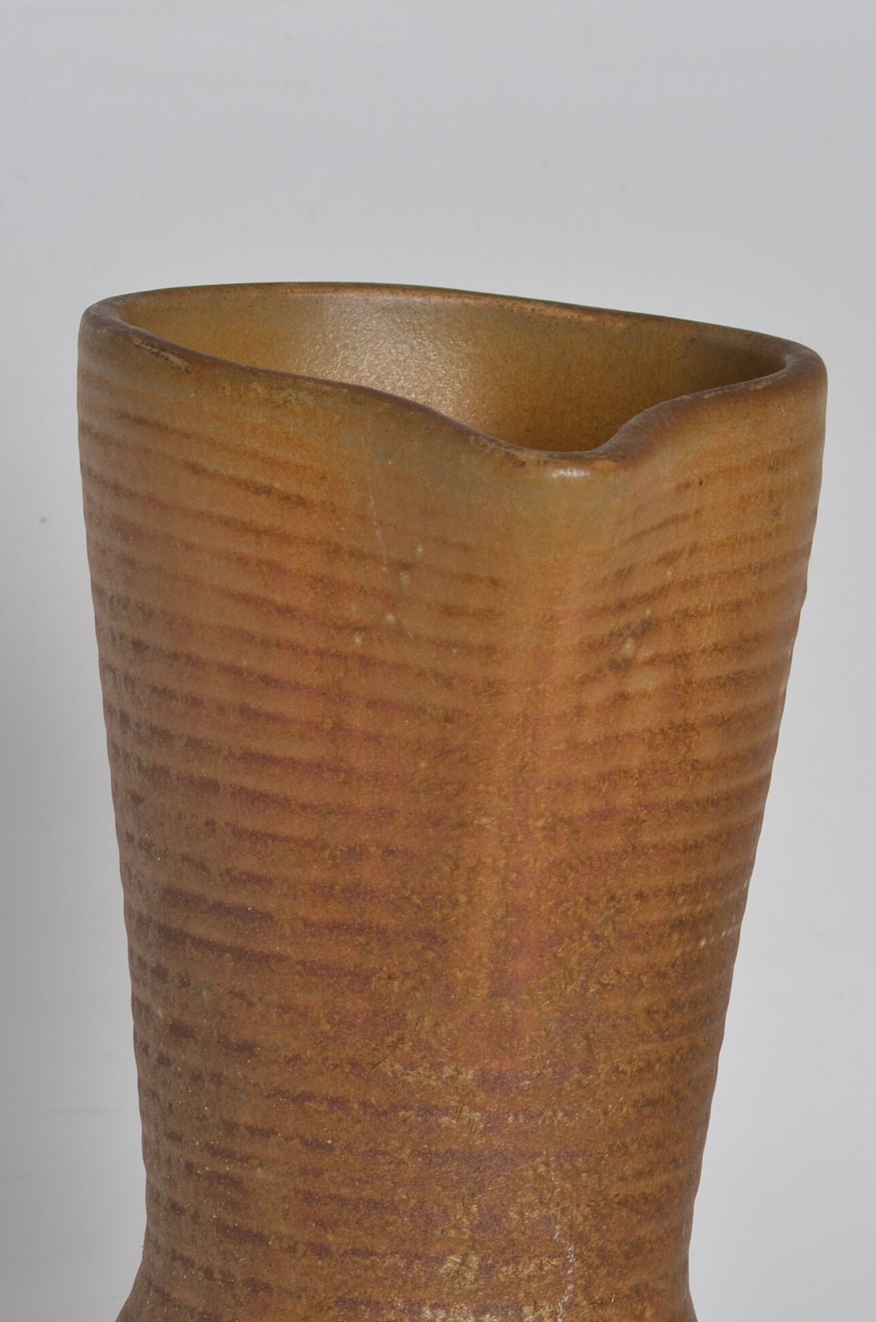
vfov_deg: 14.4
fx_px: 5206
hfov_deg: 9.6
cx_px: 424
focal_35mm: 142
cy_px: 1100
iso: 100
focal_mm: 50
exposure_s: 1/125
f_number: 14
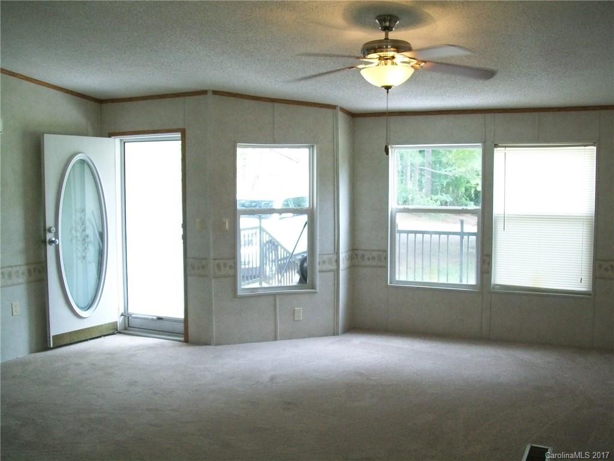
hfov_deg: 51.4
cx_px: 307
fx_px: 639
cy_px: 230
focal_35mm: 36
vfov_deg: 39.7
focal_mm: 6
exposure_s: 1/60
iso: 160
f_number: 2.7
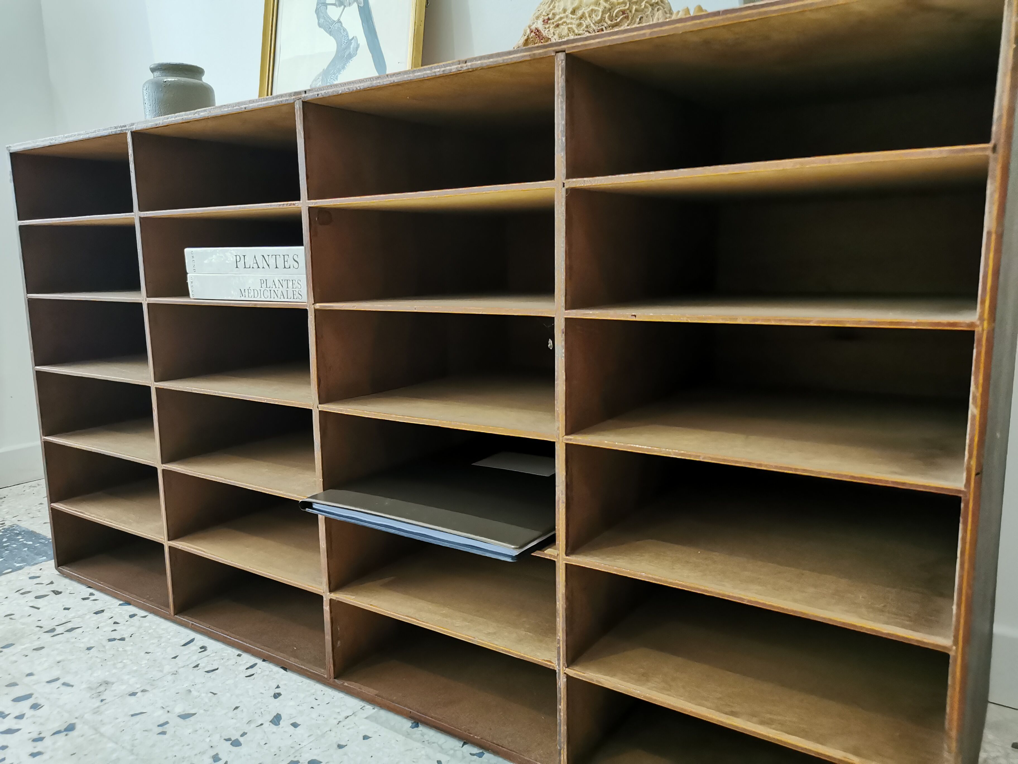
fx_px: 794
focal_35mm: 27
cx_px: 509
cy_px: 382
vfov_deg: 51.4
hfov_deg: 65.3
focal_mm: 5.58
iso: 500
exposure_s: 1/50
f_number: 1.8
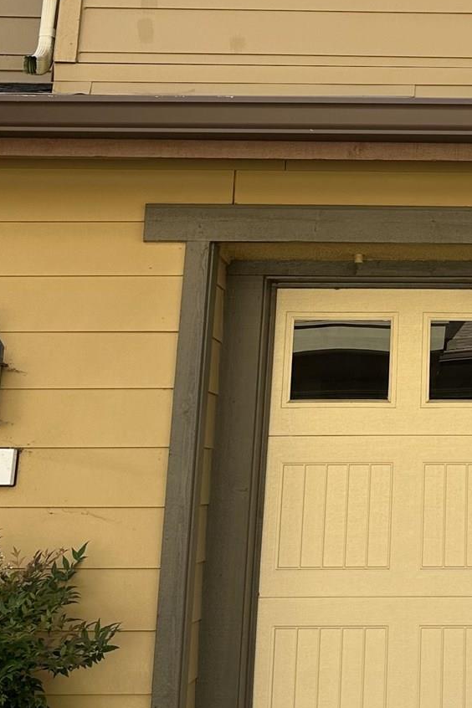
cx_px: 516
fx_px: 1337
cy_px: 109
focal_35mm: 68
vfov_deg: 28.8
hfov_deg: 19.2
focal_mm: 6.86
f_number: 1.78
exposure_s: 1/857
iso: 80
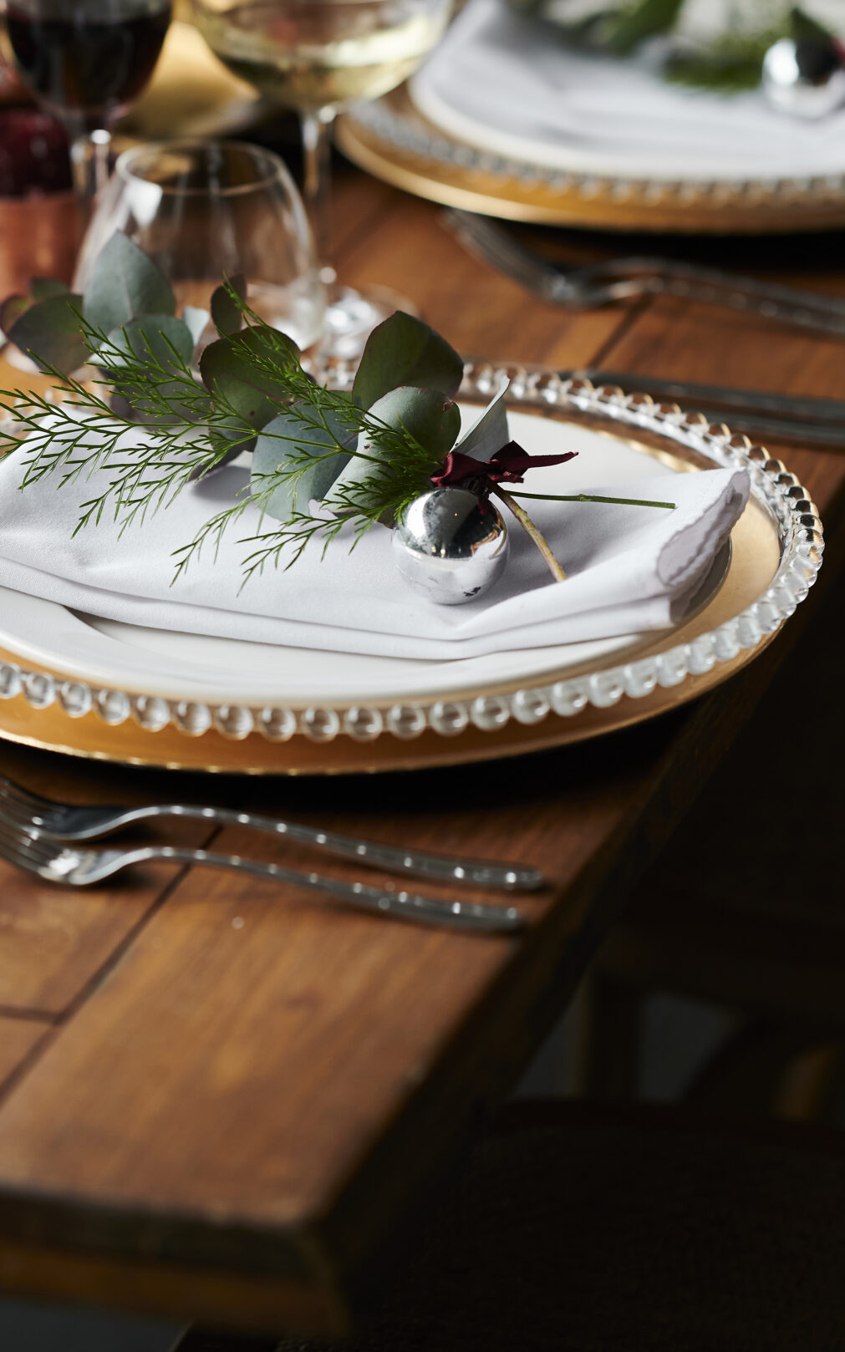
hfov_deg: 9.5
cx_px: 204
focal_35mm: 137
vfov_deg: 15.2
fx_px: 5049
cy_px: 341
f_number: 2.5
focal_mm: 85
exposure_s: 1/2000
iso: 400
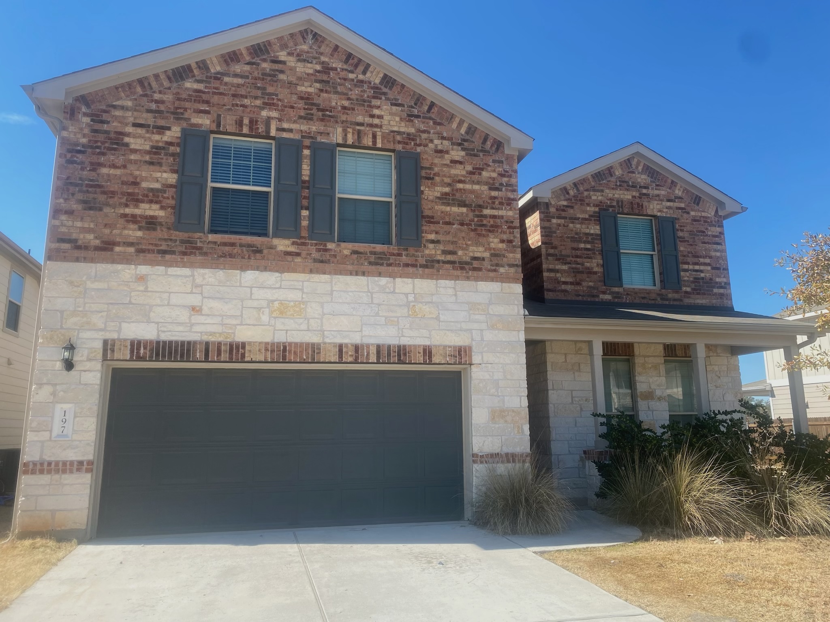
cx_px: 415
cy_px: 311
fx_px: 623
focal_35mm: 26
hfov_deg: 67.3
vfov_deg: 53.1
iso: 32
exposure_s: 1/1898
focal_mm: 4.25
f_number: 1.8
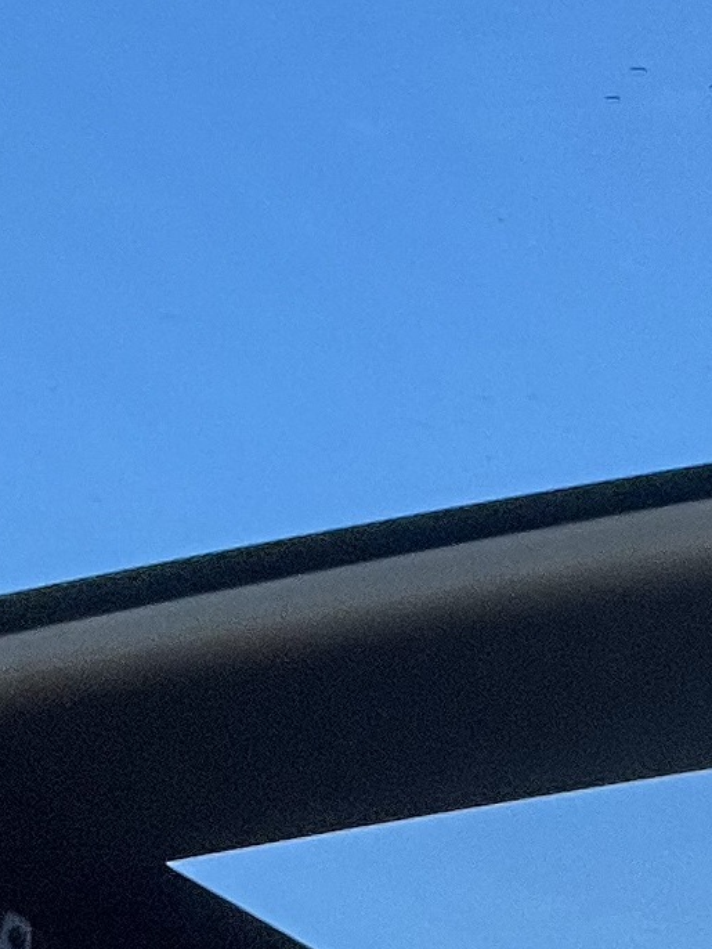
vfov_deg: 14.2
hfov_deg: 10.1
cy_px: 1093
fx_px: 3700
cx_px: 1454
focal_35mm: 135
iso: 125
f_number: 2.2
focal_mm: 2.71
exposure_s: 1/60
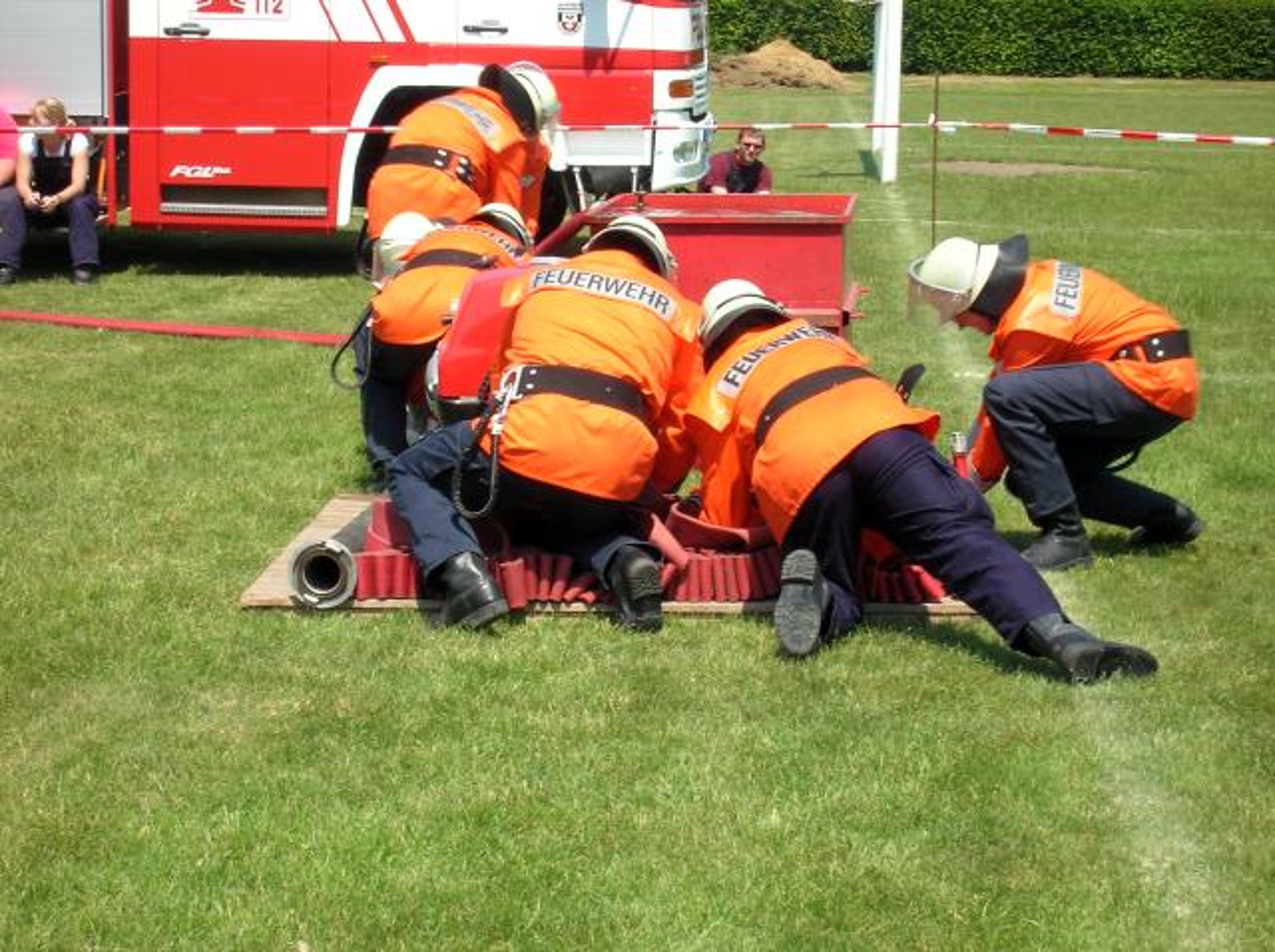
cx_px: 638
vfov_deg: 14.5
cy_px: 476
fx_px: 3751
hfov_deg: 19.3
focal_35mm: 102
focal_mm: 17.1
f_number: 8.2
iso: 50
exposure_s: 1/92.8
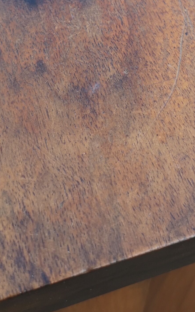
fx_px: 629
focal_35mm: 74
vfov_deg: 26.5
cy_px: 5
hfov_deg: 17.6
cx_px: 132
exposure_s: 1/235
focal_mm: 5.58
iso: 50
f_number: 1.8
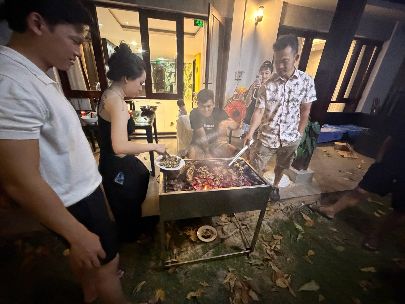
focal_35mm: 14
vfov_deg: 85.7
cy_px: 152
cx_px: 202
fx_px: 164
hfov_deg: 102.1
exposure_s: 1/25
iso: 1250
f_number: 2.2
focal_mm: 2.22
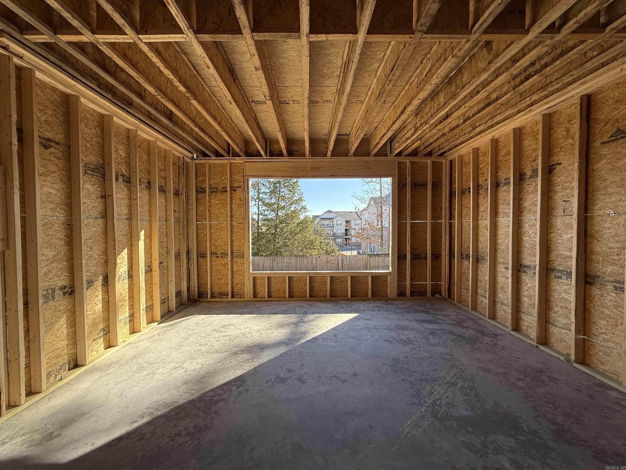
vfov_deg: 85.7
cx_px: 313
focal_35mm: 14
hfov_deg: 102.1
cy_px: 235
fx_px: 253
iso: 64
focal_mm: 2.22
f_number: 2.2
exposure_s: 1/365
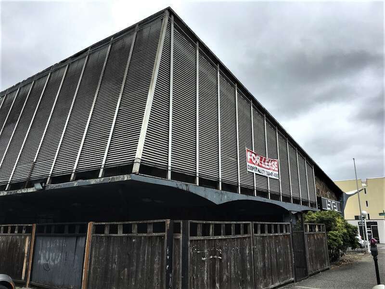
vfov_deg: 48.2
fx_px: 323
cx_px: 192
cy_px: 144
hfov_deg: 61.7
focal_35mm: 29
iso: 25
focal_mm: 4.15
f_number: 2.2
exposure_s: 1/1040
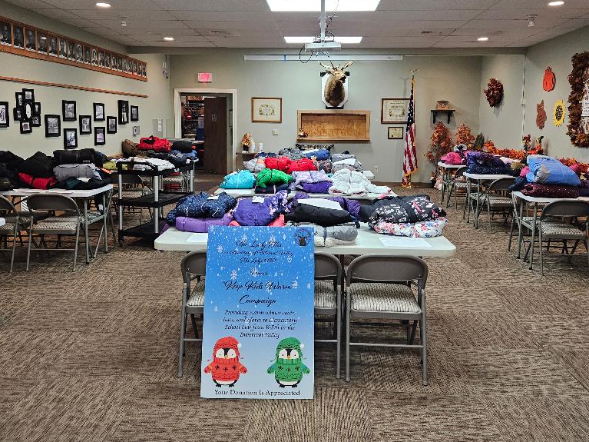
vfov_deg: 46.5
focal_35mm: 30
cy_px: 174
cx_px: 293
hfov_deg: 60.0
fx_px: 510
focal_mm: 5.4
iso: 320
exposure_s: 1/120
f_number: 1.8
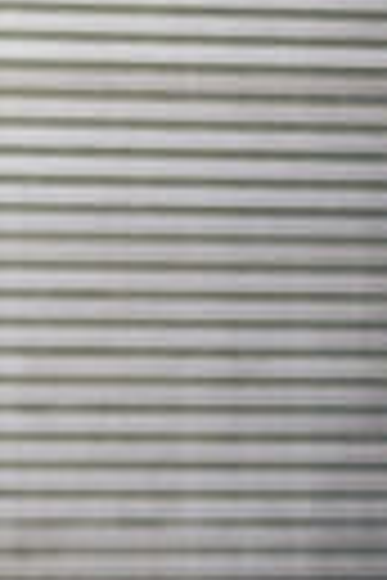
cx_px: -1595
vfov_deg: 4.3
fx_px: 7707
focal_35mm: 478
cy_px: 800
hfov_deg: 2.7
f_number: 1.4
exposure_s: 1/10000
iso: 400
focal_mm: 50
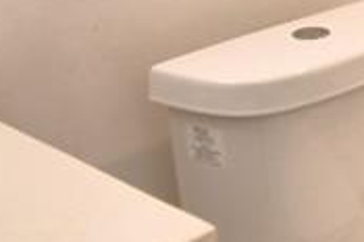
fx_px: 888
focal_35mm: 88
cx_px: 451
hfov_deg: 21.3
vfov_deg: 14.8
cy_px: -71
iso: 400
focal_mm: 10
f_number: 4.5
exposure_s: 1/80
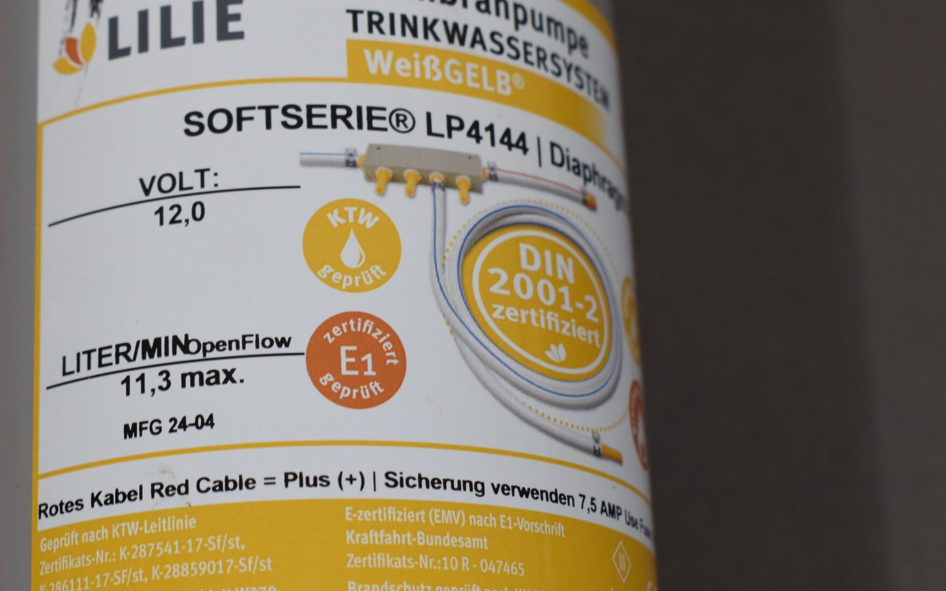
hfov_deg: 23.3
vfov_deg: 14.7
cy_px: 253
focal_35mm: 89
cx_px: 383
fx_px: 2294
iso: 360
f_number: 8
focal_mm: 40
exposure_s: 1/60
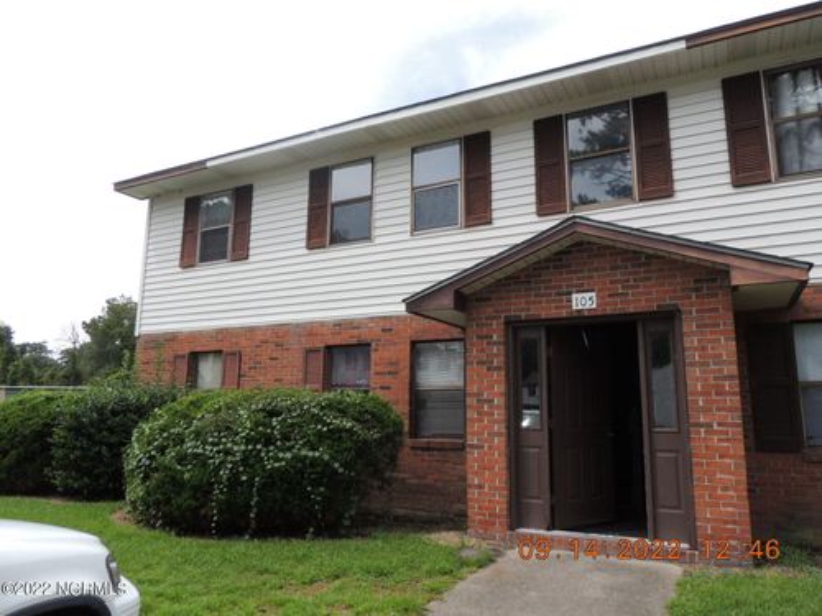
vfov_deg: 56.8
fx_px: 570
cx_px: 411
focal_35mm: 24
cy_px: 308
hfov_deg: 71.6
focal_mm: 4.3
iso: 100
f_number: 3
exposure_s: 1/800
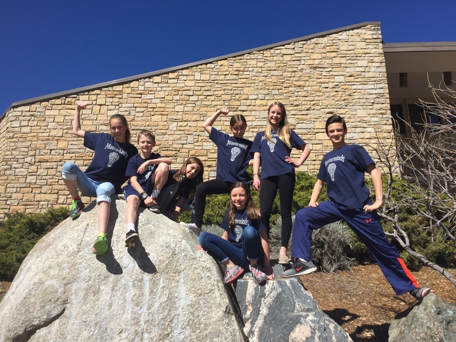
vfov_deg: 48.2
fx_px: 382
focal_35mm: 29
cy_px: 171
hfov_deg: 61.7
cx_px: 228
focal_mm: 4.15
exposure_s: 1/2198
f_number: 2.2
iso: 32
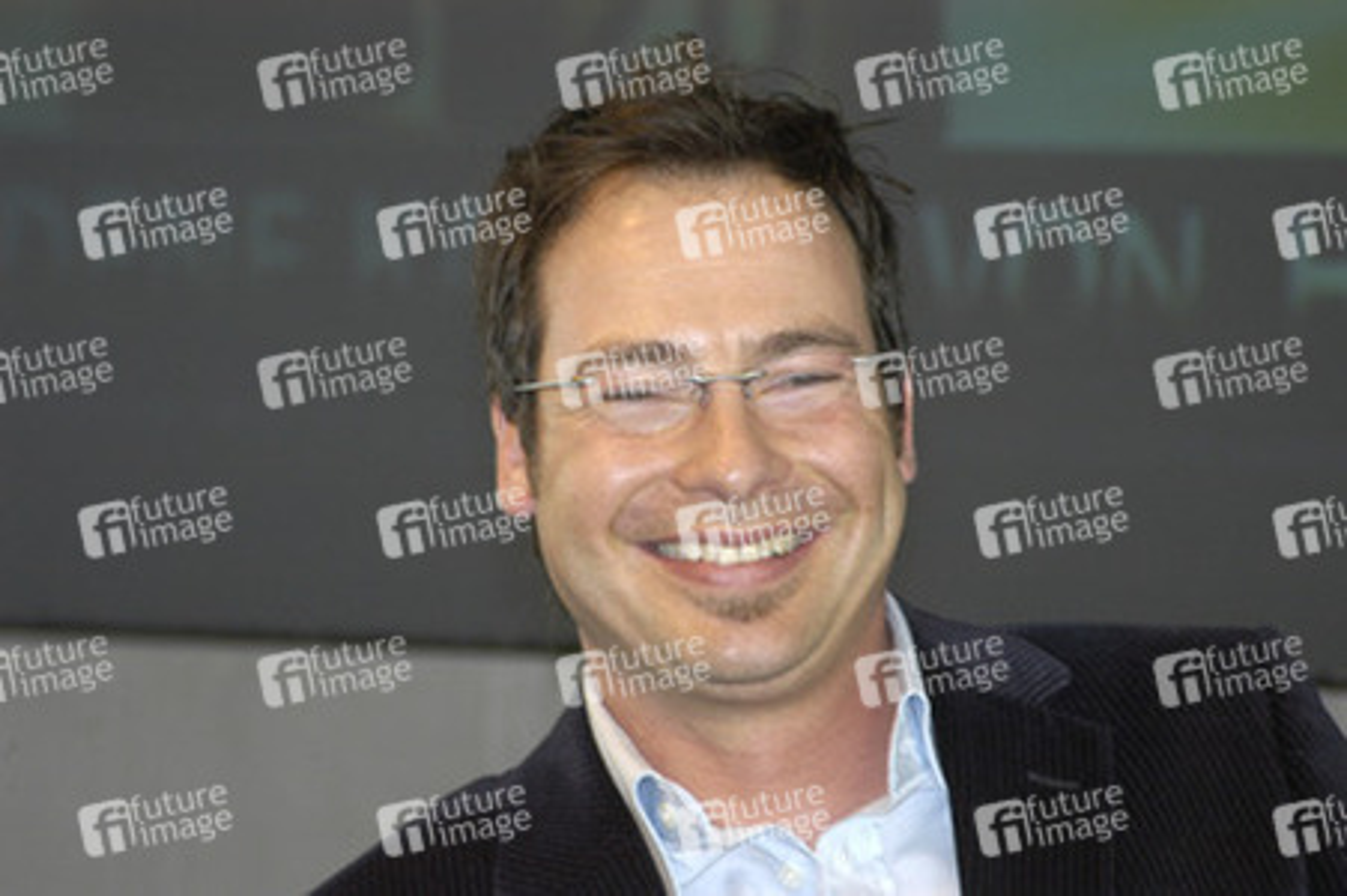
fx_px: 16825
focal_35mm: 450
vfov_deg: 3.1
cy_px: 448
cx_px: 674
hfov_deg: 4.6
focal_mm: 300
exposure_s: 1/125
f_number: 6.3
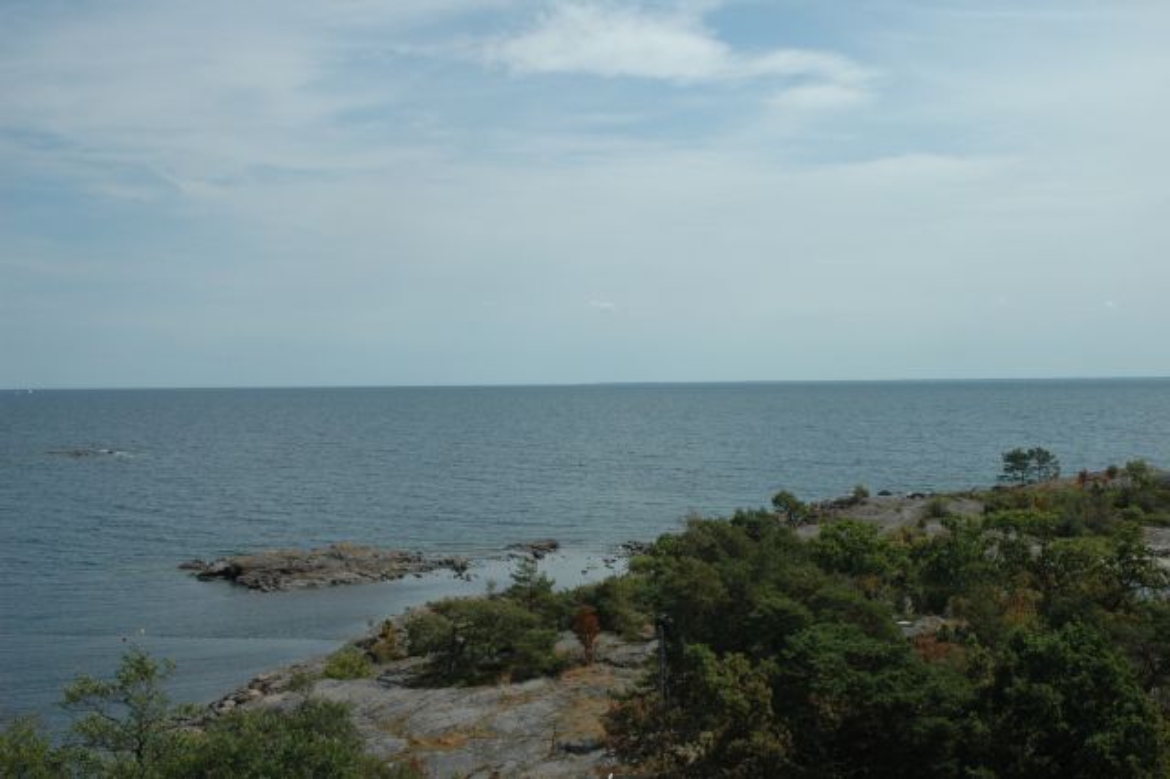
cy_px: 390
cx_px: 585
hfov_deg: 42.3
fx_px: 1510
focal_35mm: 46
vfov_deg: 28.9
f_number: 14
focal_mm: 31
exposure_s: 1/800
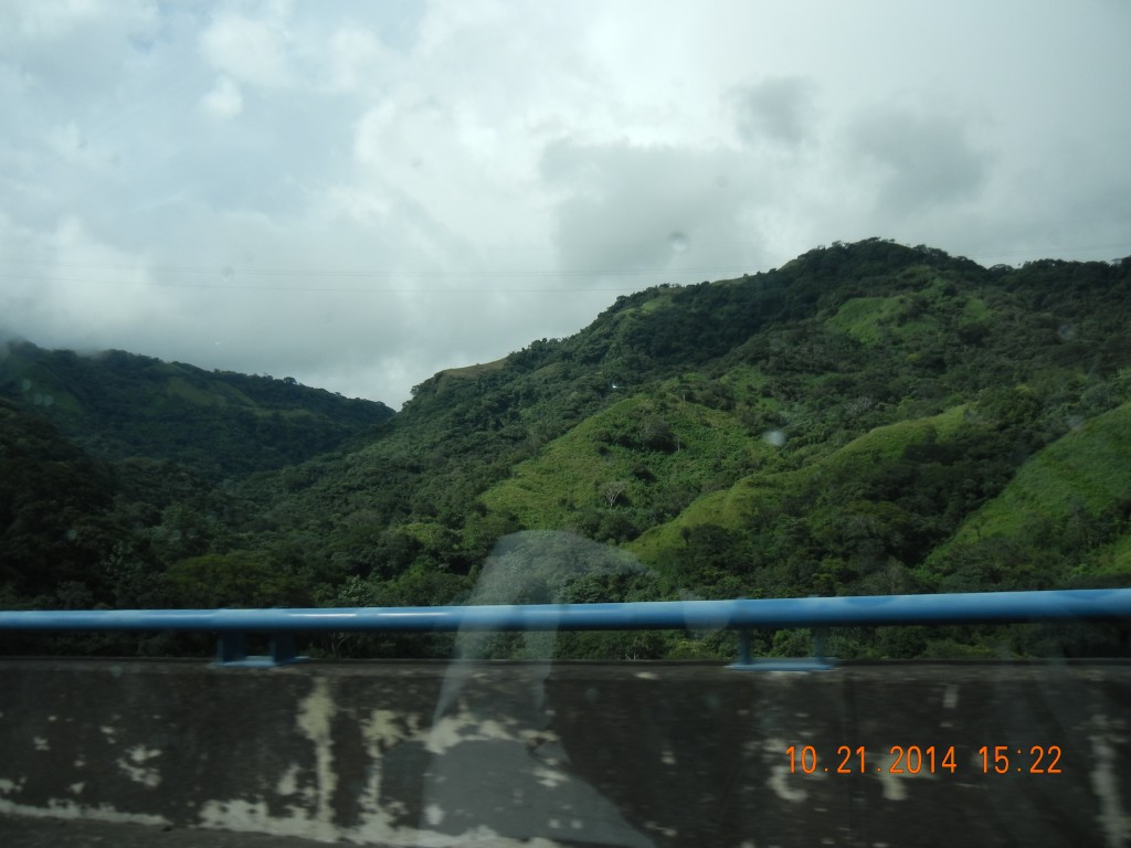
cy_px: 424
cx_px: 566
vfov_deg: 46.8
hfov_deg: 60.0
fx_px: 980
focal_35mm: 30
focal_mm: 5.4
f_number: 7
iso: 160
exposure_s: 1/577
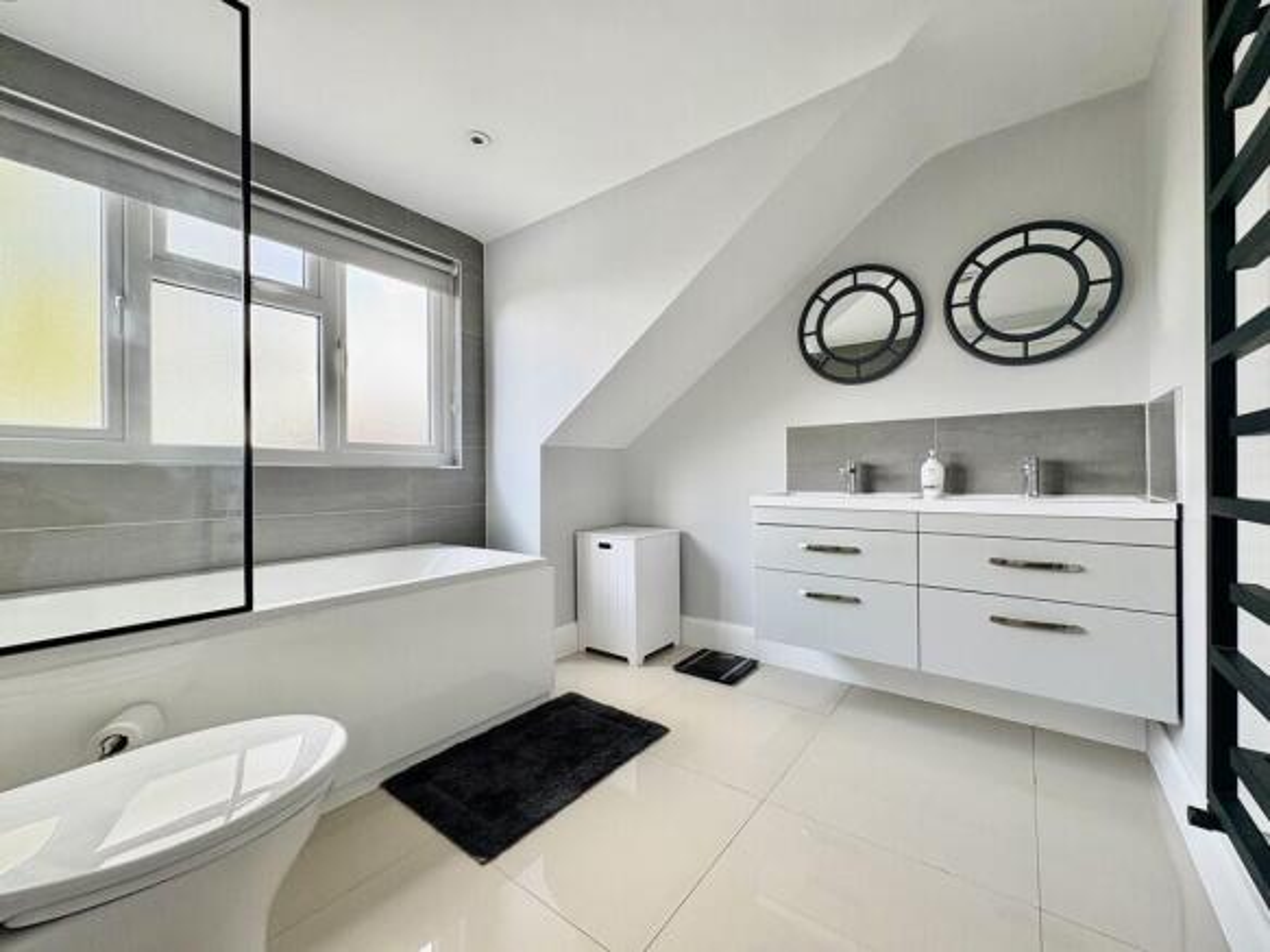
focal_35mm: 14
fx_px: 514
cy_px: 476
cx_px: 635
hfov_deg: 102.1
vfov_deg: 85.7
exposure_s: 1/99
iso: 125
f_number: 2.2
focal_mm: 2.22
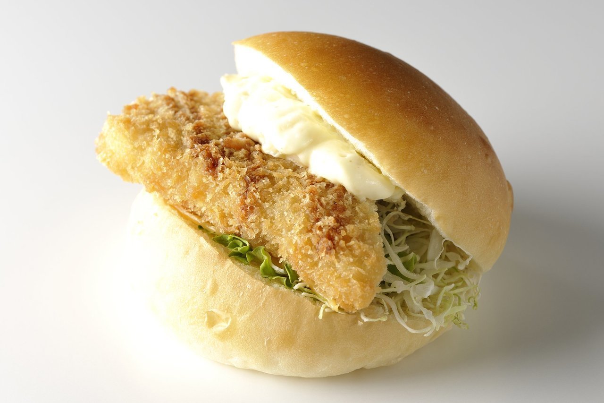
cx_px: 302
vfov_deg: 13.0
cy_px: 202
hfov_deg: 19.5
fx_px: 1761
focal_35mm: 105
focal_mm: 105
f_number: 14
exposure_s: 1/125
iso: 100
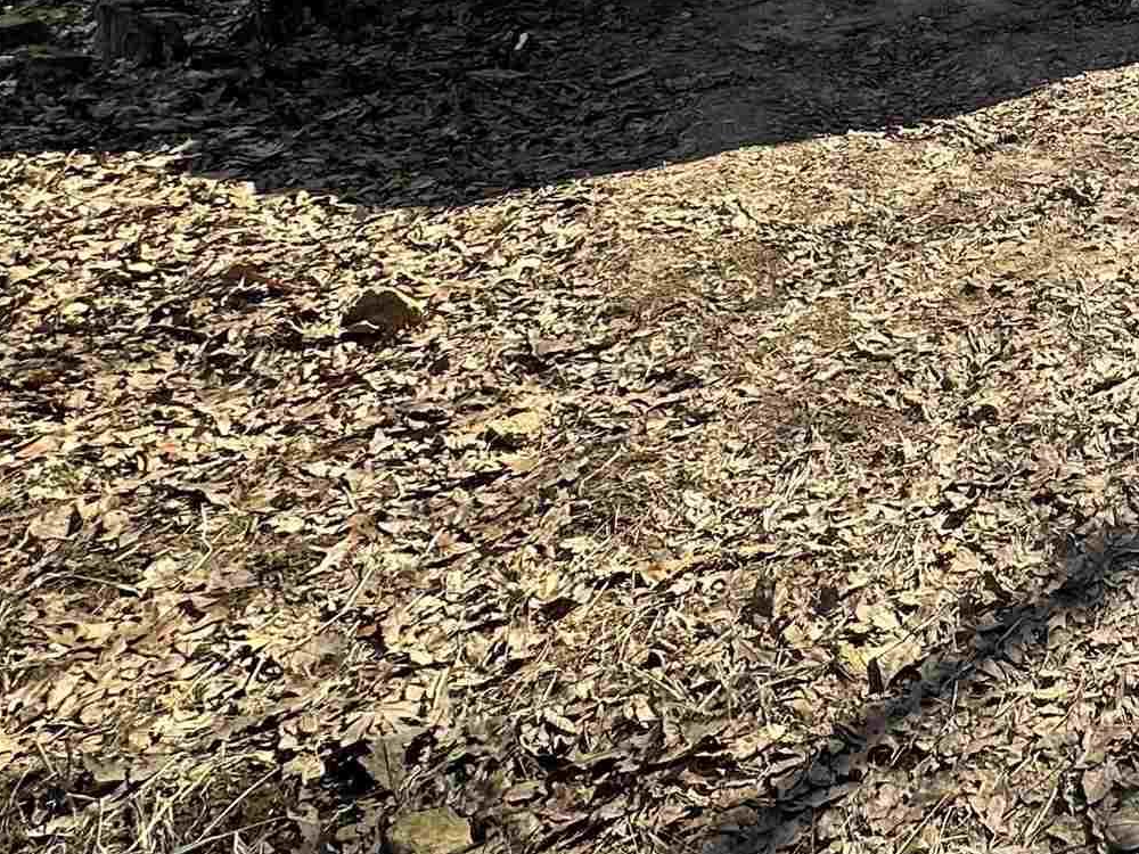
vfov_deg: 29.2
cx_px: 1231
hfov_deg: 37.3
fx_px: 1415
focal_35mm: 43
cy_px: -158
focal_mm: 2.22
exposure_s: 1/276
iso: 40
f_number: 2.2
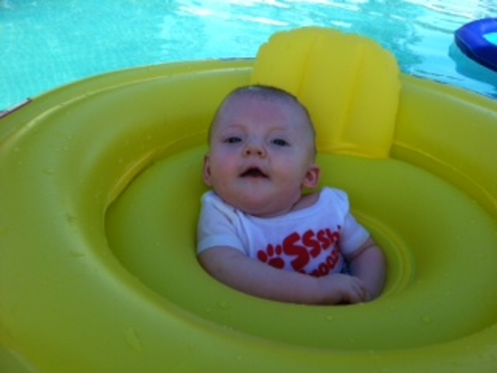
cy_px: 186
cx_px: 248
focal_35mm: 35
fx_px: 503
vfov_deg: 40.7
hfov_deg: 52.6
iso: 80
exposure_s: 1/500
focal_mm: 3.85
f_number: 2.8
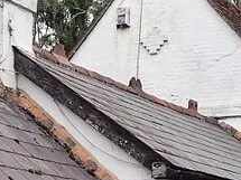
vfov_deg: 12.3
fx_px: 828
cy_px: 179
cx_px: 64
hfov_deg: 16.5
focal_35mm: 119
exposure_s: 1/640
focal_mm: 4.5
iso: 100
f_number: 2.8
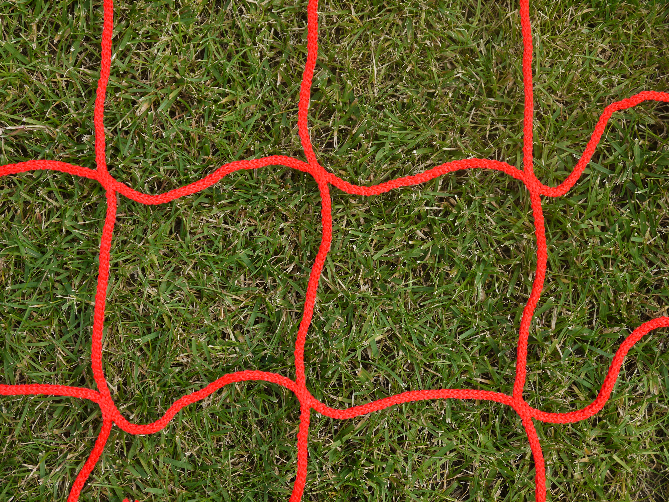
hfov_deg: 25.0
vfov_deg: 18.9
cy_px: 251
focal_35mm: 78
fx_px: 1507
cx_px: 334
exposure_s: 1/200
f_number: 6.3
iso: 100
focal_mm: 39
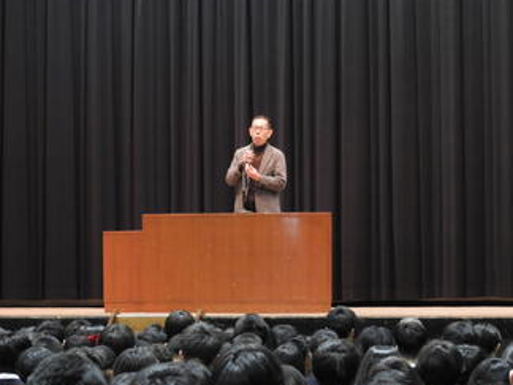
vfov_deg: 8.0
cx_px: 253
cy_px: 215
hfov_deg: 10.7
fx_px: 2742
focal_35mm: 185
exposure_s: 1/15
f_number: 5.2
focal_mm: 26.9
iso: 720
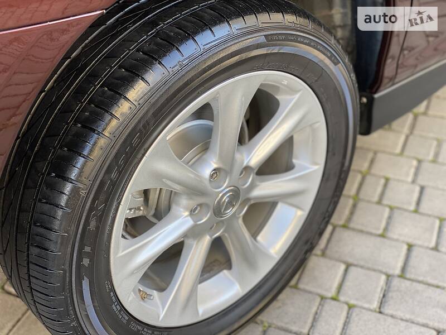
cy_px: 168
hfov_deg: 36.8
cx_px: 223
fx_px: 670
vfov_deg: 28.0
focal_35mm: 52
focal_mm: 6
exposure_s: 1/122
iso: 50
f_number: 2
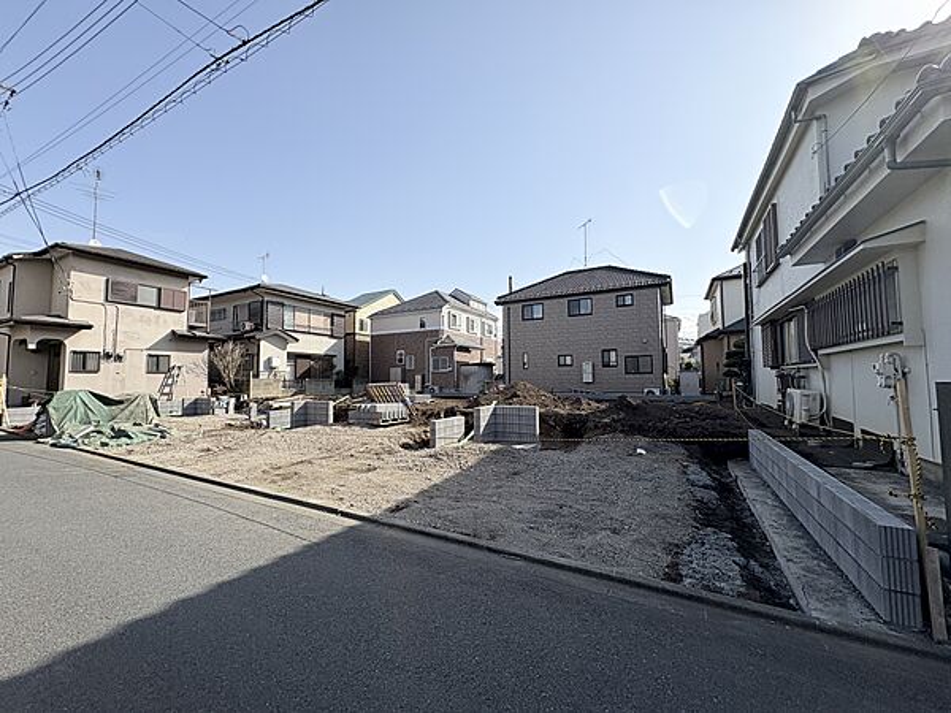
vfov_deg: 85.7
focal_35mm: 14
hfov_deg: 102.1
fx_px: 385
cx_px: 476
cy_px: 356
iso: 50
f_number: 2.2
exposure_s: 1/2028
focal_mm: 2.22
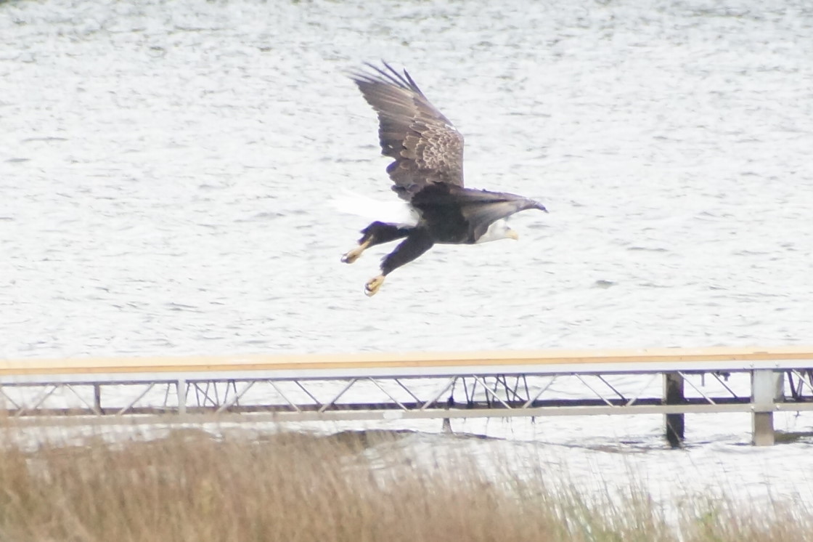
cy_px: 271
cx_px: 406
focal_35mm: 375
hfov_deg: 5.5
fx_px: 8466
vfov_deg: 3.7
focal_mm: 250
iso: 1600
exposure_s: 1/320
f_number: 6.3
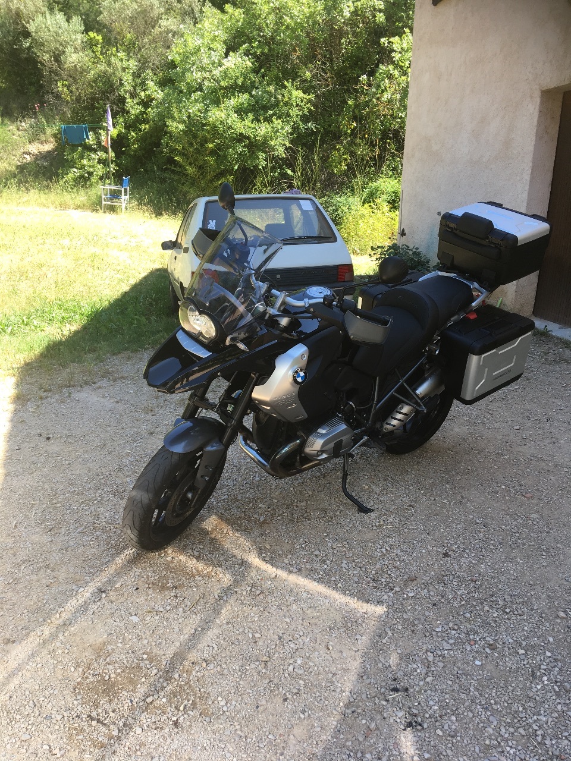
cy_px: 380
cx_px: 286
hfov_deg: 48.2
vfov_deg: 61.7
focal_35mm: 29
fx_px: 638
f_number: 2.2
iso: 25
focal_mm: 4.15
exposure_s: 1/225
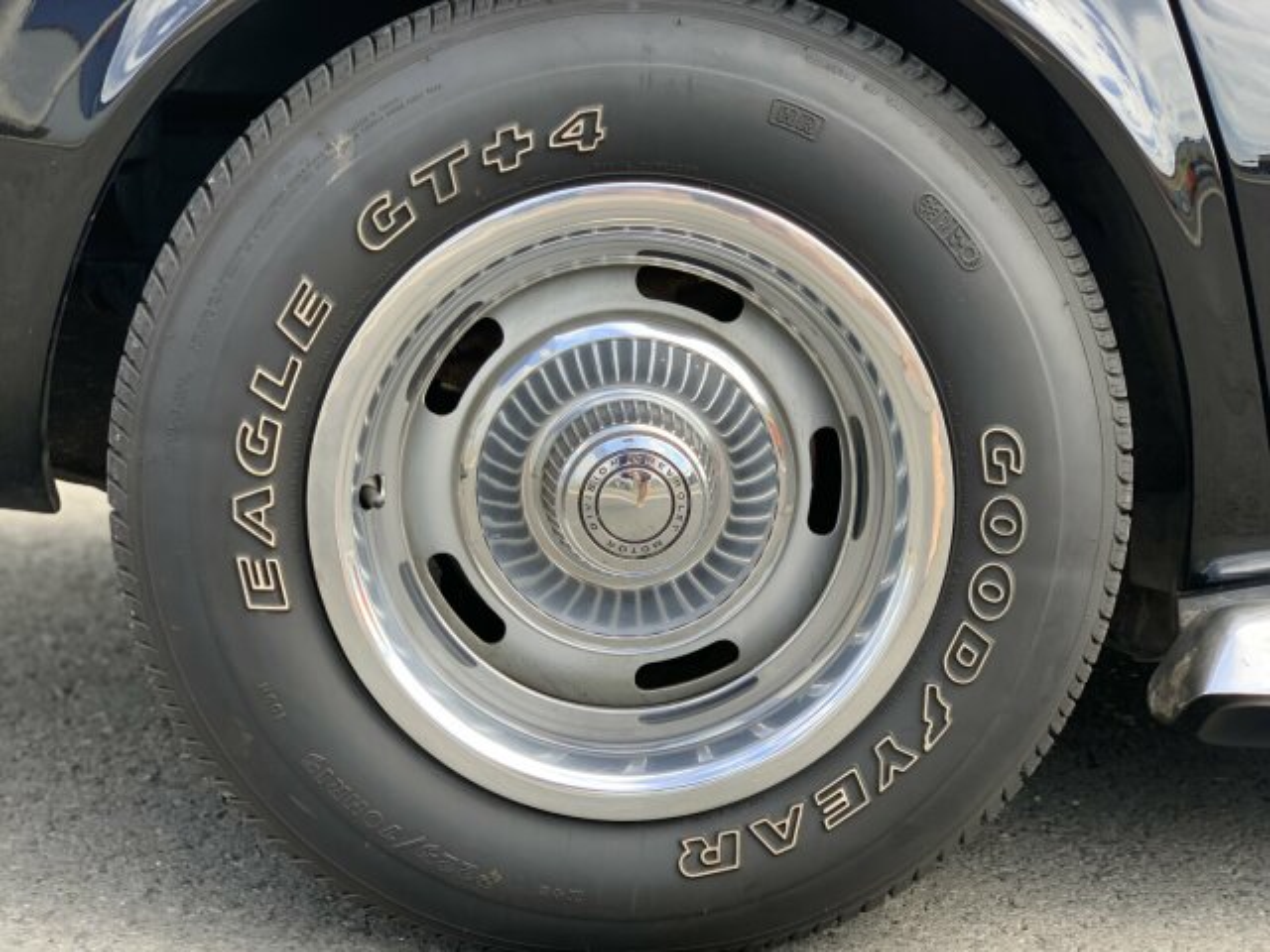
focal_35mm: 52
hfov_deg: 36.8
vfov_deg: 28.0
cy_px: 476
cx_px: 635
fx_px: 1908
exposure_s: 1/122
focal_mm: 6
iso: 16
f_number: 2.4
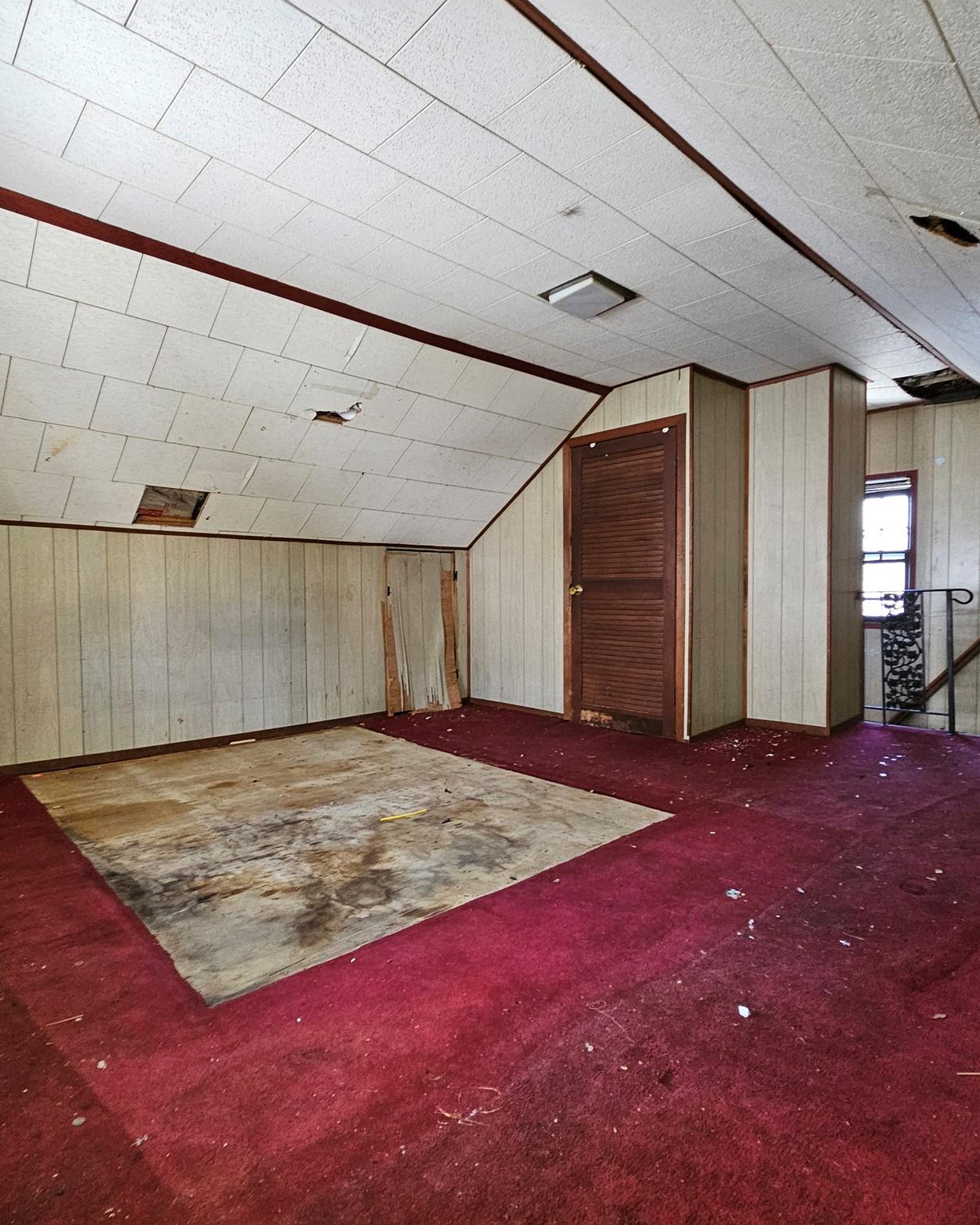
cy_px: 610
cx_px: 498
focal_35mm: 17
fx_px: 616
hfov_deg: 77.0
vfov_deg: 89.6
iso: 500
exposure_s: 1/33.3
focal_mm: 2.2
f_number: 2.2
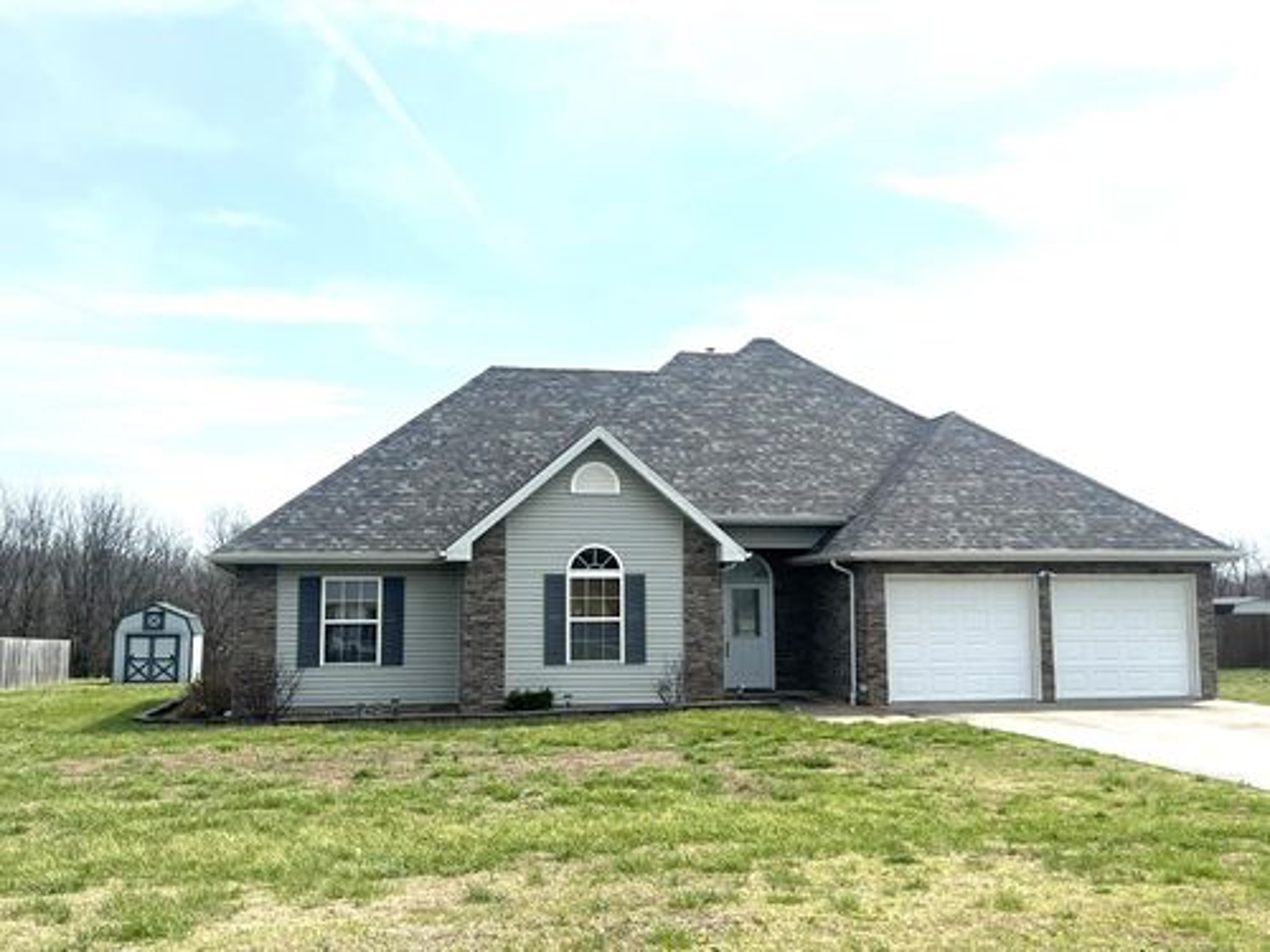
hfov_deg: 50.1
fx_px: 1357
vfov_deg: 38.7
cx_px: 635
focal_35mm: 37
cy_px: 476
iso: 50
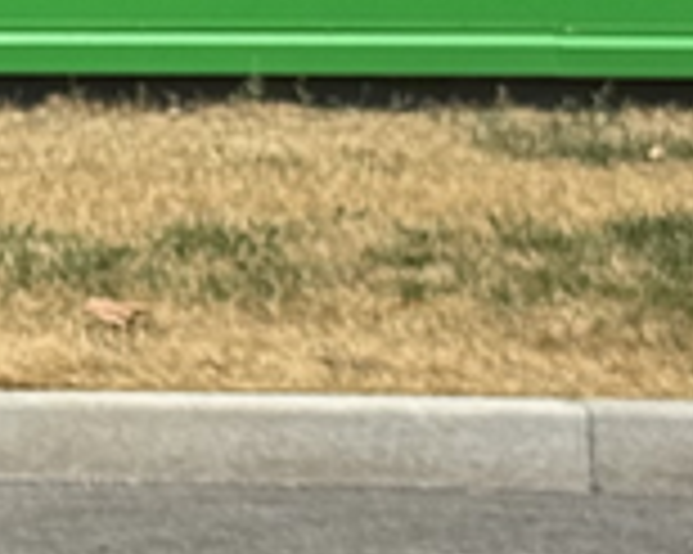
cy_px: -169
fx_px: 5862
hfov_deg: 6.3
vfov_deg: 5.4
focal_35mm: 286
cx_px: -1242
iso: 64
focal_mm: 6.76
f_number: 1.78
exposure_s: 1/3096
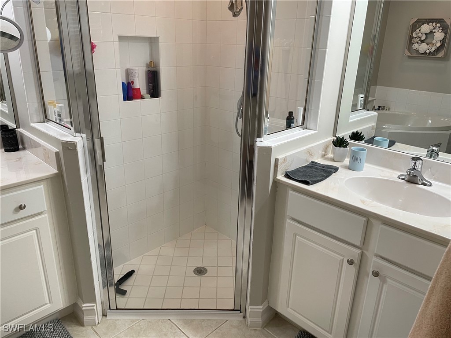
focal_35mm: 26
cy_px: 169
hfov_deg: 67.3
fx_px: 339
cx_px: 226
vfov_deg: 53.1
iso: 80
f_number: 1.6
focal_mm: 4.2
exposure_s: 1/60
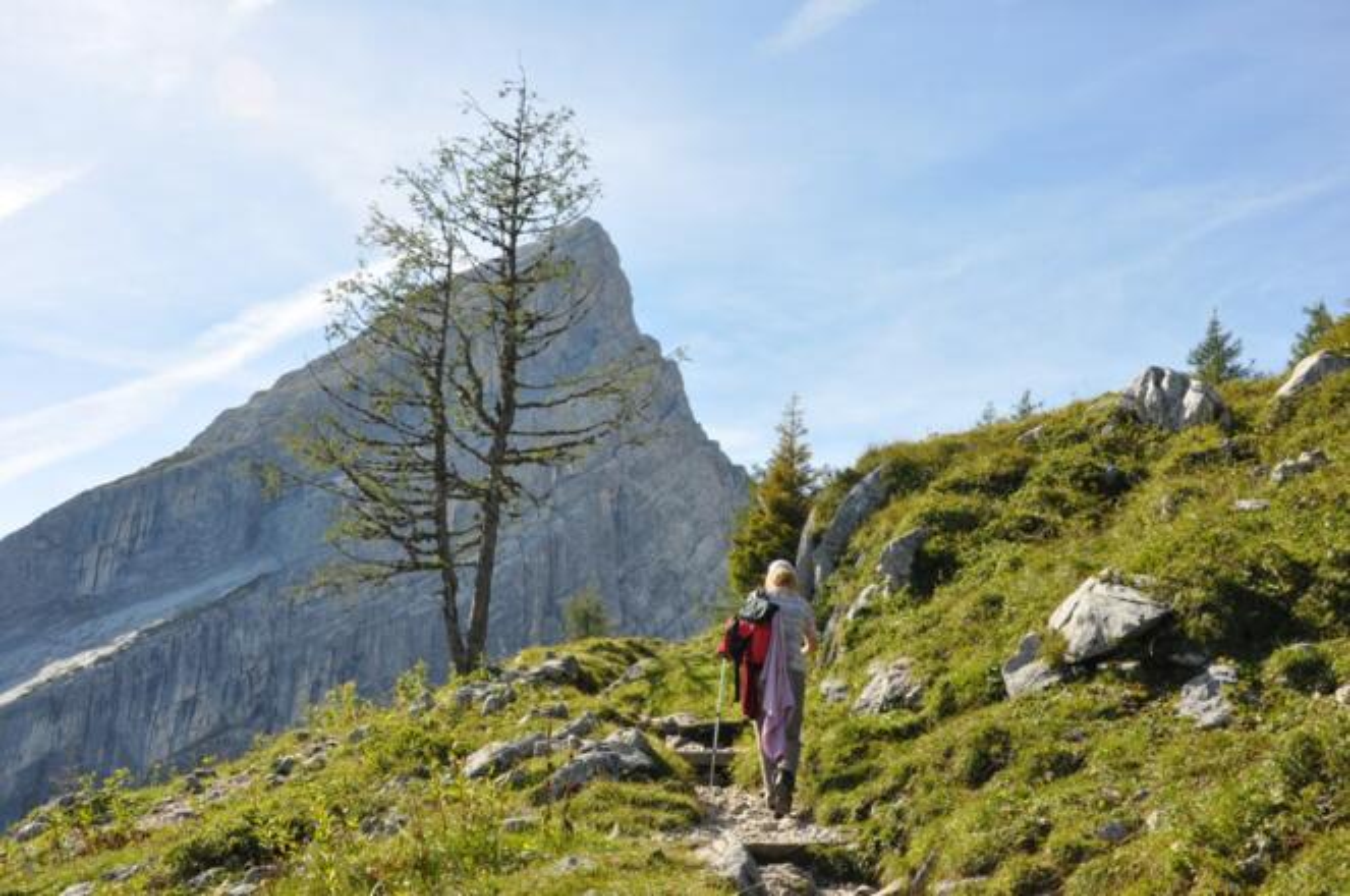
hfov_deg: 45.0
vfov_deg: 30.8
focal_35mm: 44
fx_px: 1629
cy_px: 448
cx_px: 675
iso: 200
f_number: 13
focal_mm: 29
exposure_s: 1/160
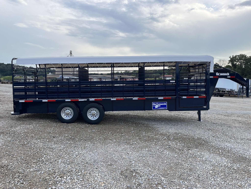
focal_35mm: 26
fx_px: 189
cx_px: 126
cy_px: 94
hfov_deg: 67.3
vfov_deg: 53.1
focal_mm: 5.1
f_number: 1.6
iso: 50
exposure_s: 1/1018
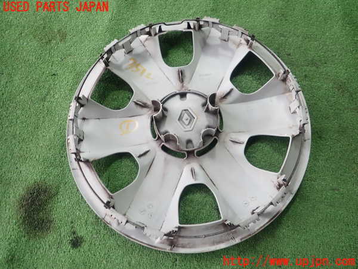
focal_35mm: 25
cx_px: 179
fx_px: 259
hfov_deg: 69.4
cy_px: 134
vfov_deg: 54.9
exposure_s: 1/80
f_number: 2
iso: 100
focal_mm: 4.5
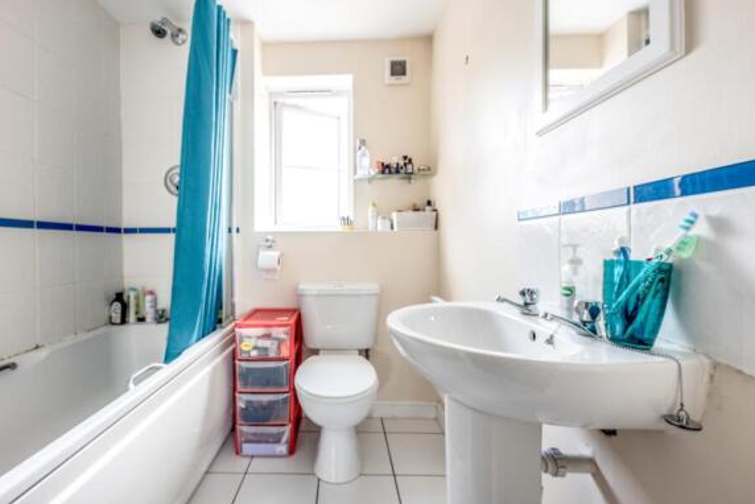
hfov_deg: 96.3
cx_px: 335
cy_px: 241
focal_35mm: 16
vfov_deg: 73.8
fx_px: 336
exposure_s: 1/10
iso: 320
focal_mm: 14
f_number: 10
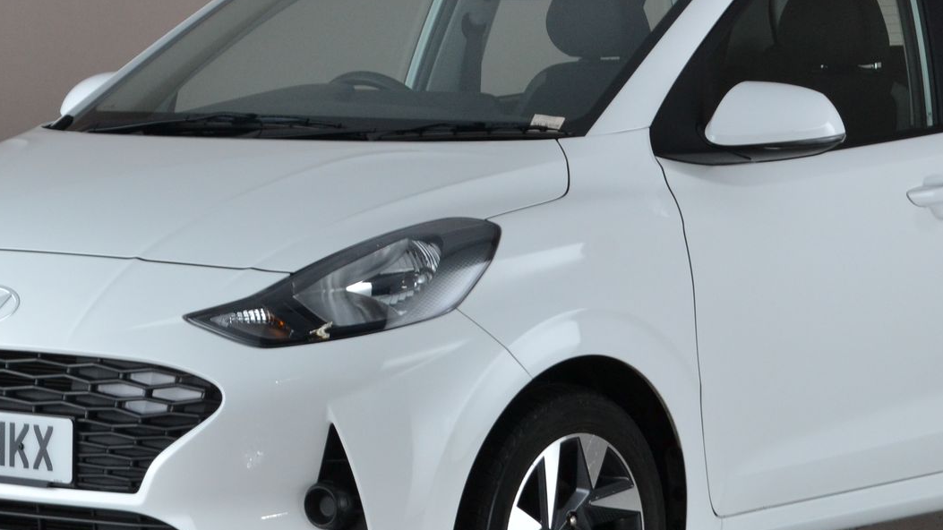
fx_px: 4201
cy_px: 216
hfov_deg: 12.8
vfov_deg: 7.2
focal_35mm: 168
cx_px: 548
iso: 560
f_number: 10
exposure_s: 1/20
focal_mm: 55
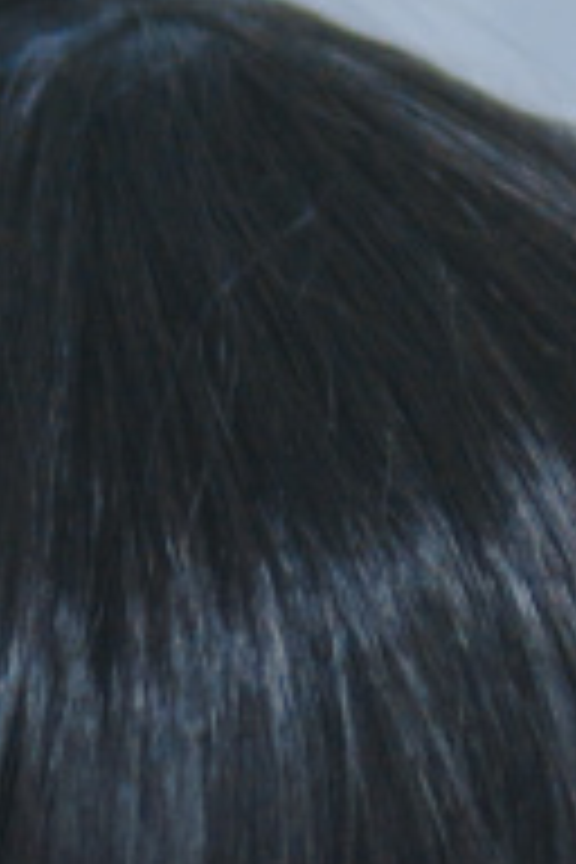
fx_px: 6743
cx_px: -256
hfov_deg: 4.9
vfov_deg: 7.1
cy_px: 1683
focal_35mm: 281
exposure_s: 1/200
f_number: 1.4
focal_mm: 30
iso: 160
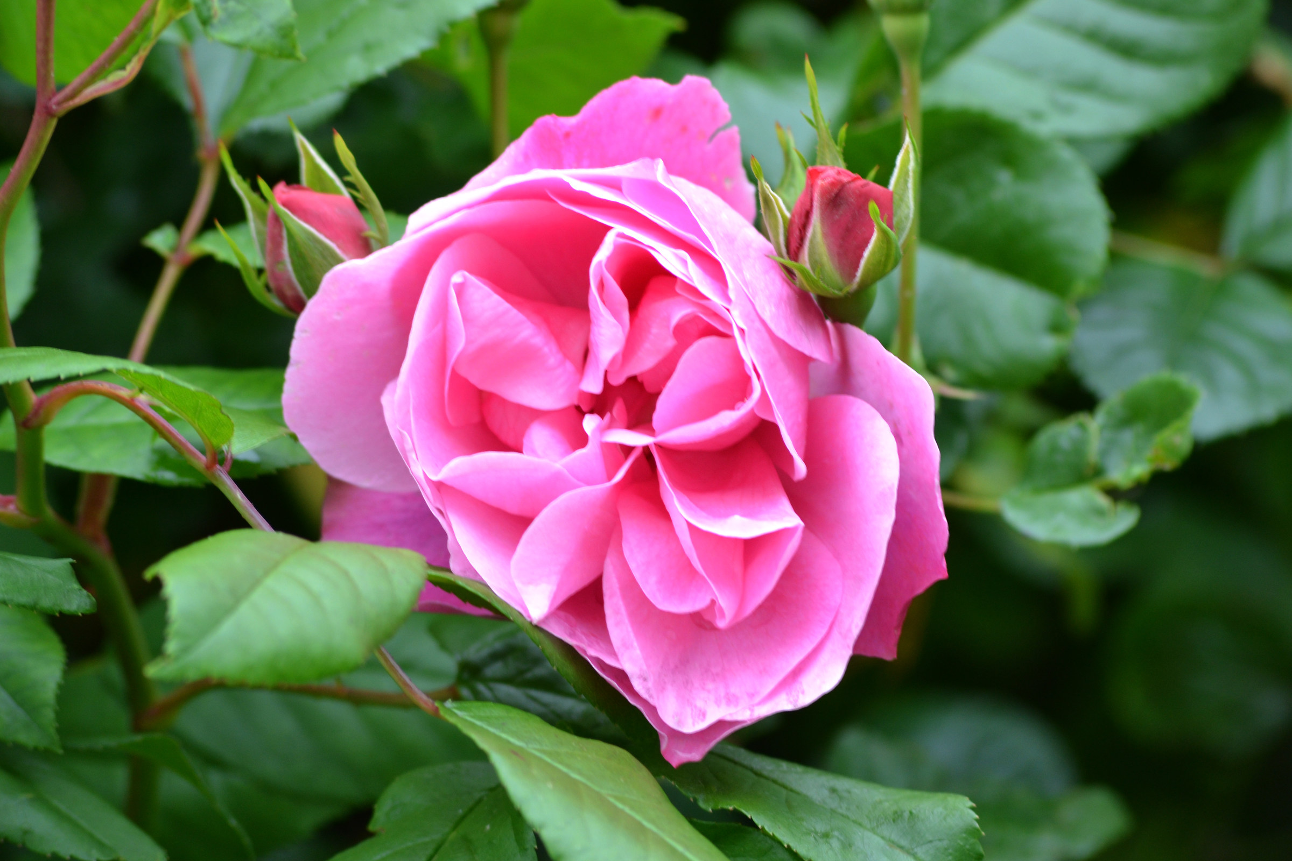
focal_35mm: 292
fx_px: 10497
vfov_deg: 4.7
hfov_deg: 7.0
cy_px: 430
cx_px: 646
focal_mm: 195
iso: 400
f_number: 8
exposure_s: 1/125
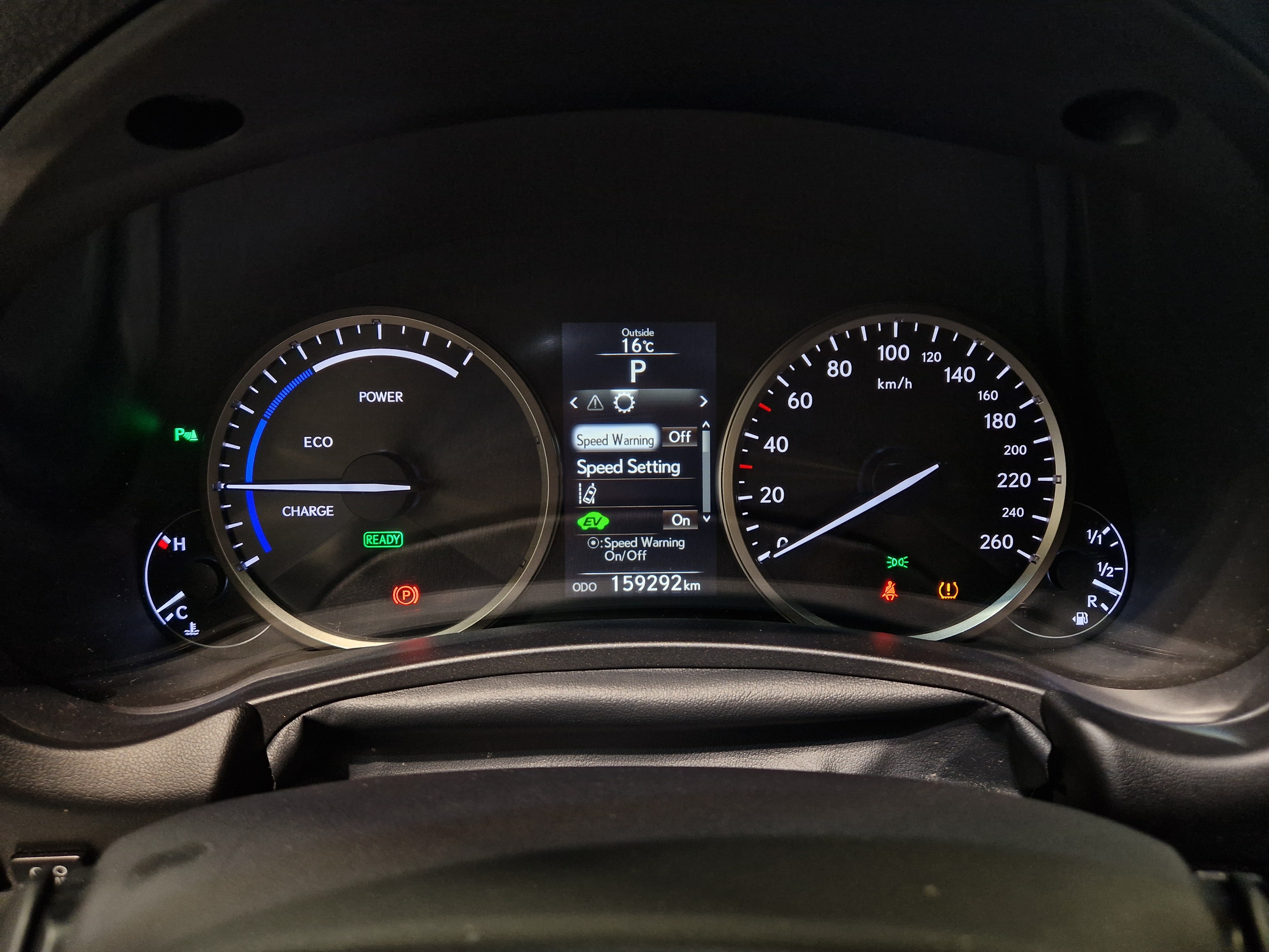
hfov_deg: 73.9
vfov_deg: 58.9
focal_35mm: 23
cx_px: 634
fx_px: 843
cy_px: 476
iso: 200
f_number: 1.8
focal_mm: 5.4
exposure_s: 1/100
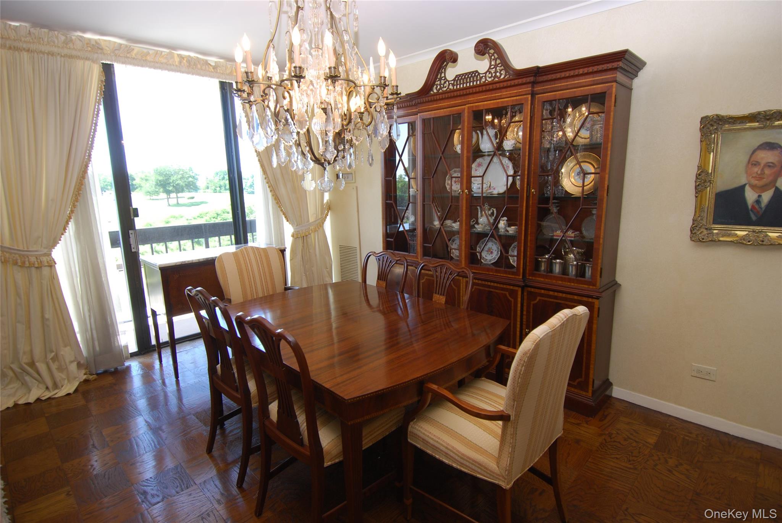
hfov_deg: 89.9
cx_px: 391
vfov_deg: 67.5
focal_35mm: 18
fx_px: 391
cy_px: 262
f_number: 4
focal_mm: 12
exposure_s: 1/60
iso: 200
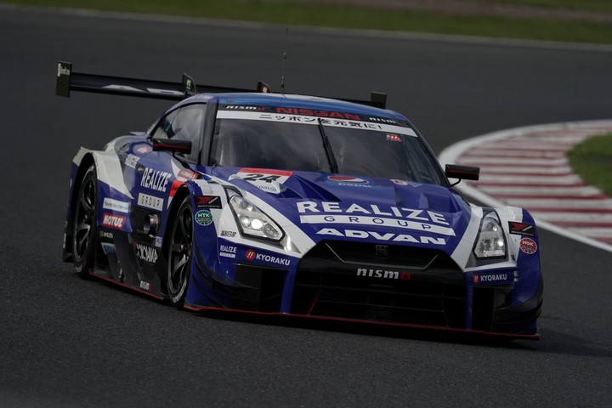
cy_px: 204
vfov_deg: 2.3
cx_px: 306
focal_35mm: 600
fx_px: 10199
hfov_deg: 3.4
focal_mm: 600
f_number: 7.1
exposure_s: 1/800
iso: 100
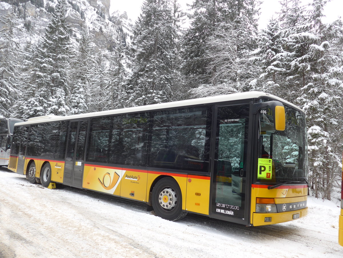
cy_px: 129
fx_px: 287
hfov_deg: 61.7
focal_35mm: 29
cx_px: 172
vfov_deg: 48.2
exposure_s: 1/320
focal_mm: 6
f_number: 2.8
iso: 80
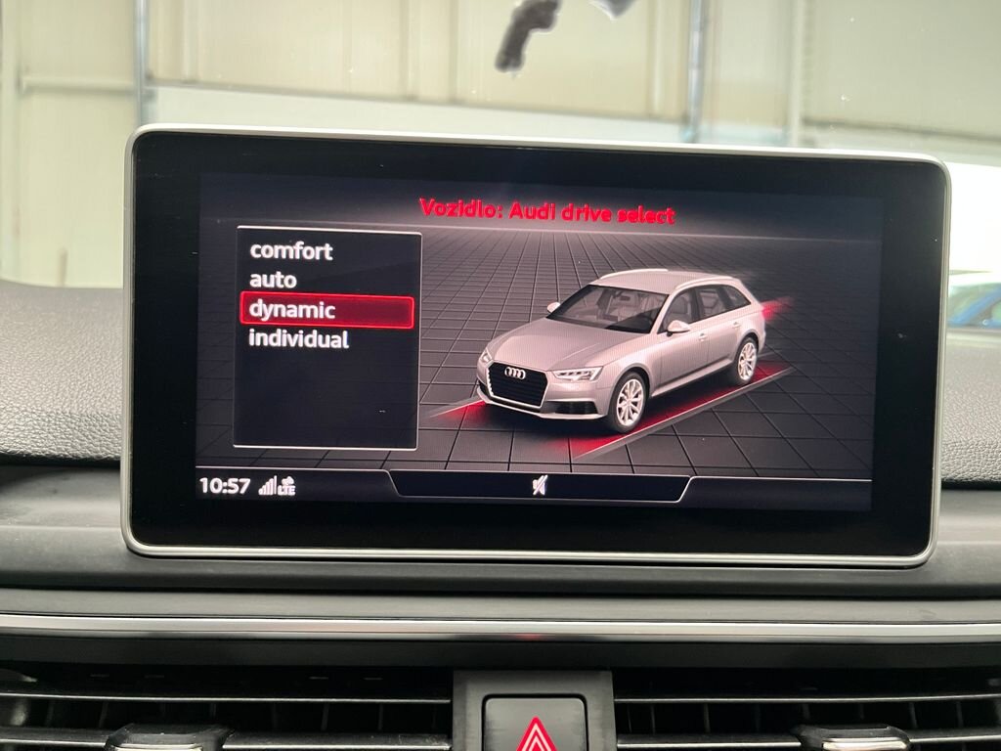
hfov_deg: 67.3
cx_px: 500
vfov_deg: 53.1
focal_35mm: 26
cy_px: 376
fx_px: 752
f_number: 1.6
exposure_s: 1/54
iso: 400
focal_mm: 5.1
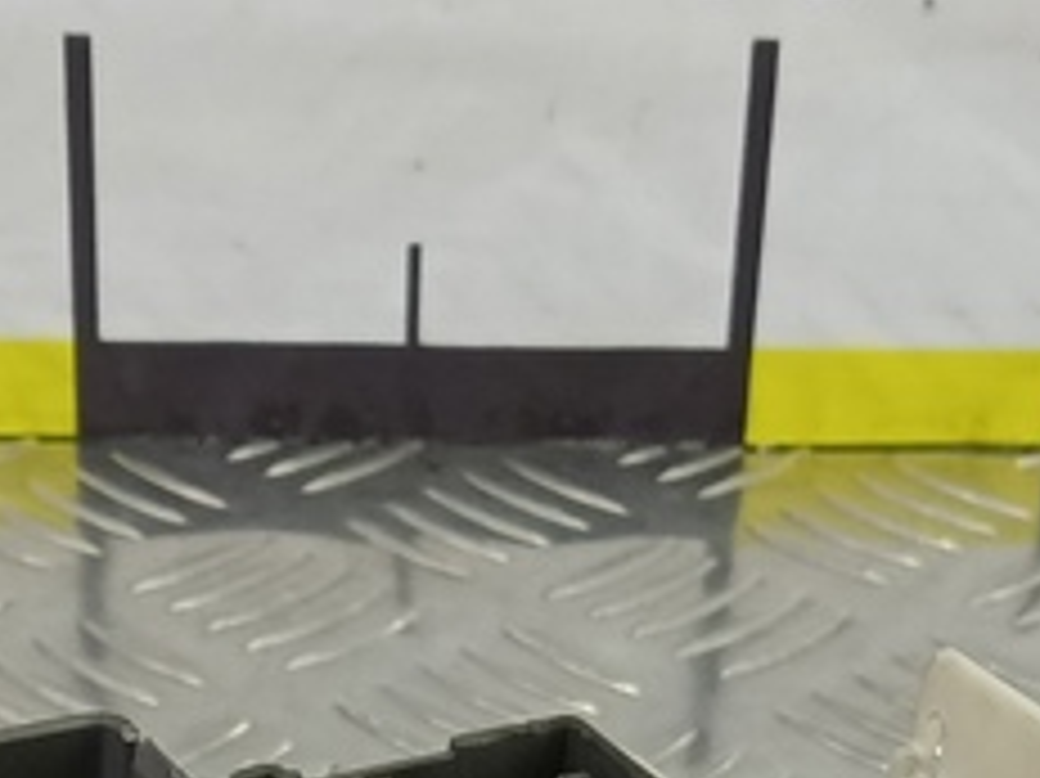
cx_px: 230
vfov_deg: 12.8
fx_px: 3063
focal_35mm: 102
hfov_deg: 19.1
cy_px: 1502
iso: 130
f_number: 1.6
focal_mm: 4.11
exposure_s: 1/50
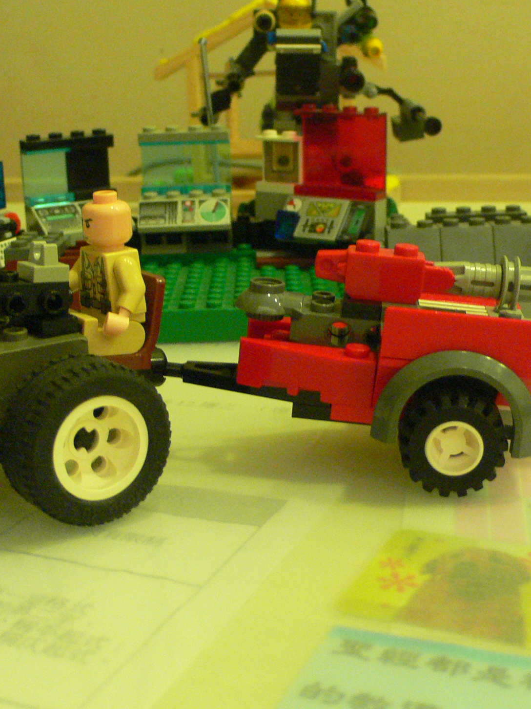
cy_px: 353
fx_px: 1105
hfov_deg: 27.0
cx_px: 238
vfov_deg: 35.5
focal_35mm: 54
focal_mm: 6.3
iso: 200
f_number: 2.8
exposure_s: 1/8
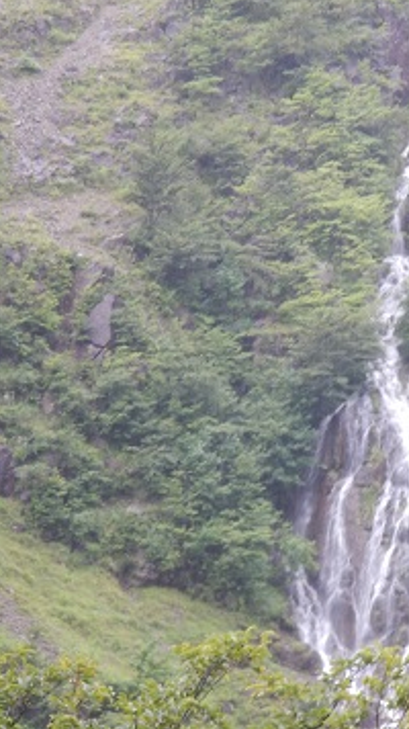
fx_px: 4130
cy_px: 225
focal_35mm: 214
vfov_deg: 10.1
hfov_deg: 5.7
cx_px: 381
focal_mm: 25
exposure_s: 1/50
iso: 125
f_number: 4.8
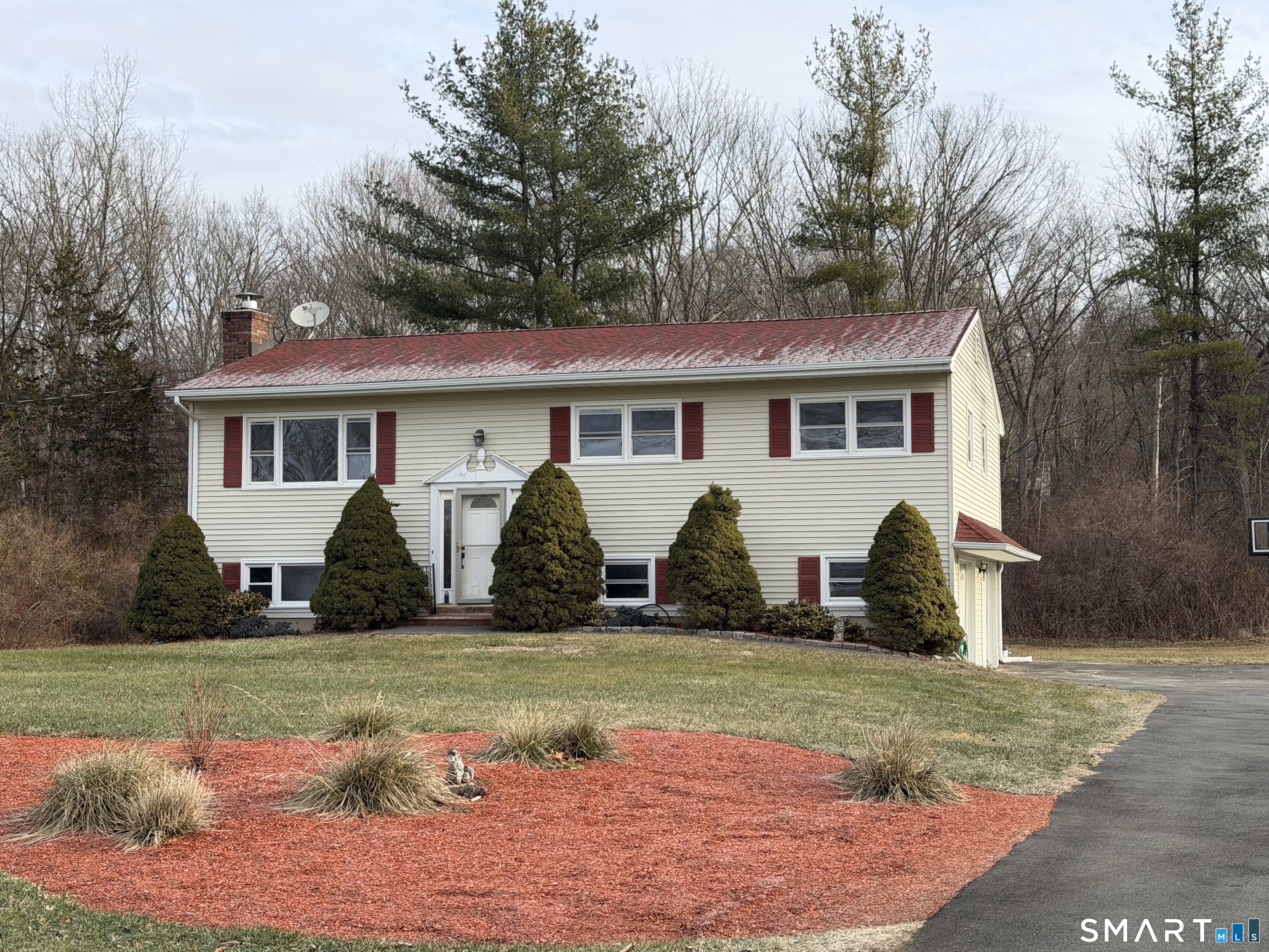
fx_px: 1760
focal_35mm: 48
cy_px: 476
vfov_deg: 30.3
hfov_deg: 39.7
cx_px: 634
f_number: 1.78
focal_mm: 6.76
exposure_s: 1/1203
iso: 64
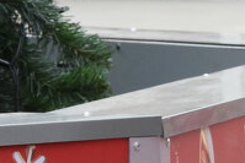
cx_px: 524
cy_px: -104
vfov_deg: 1.9
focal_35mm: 722
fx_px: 4917
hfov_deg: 2.8
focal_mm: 80
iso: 1250
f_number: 5.3
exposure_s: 1/80
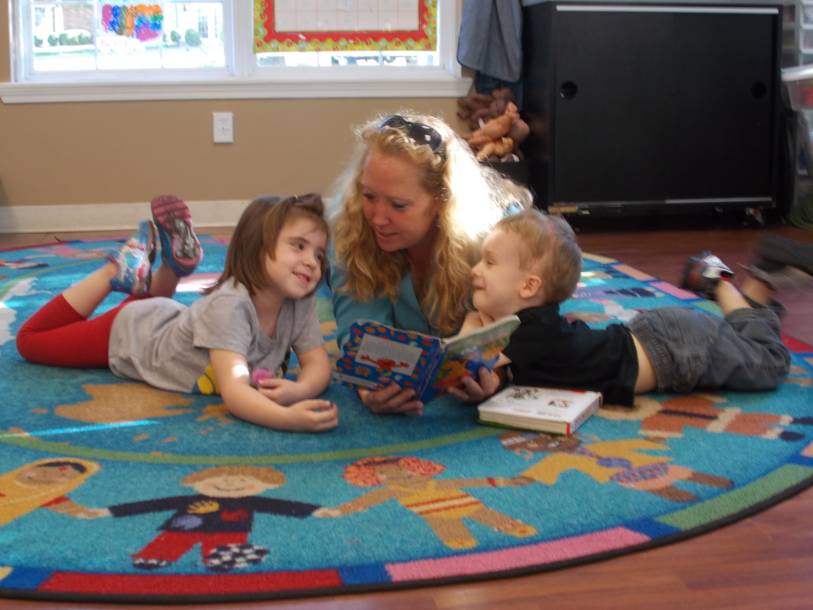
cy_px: 305
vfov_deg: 29.1
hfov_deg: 38.2
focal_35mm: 50
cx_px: 406
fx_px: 1174
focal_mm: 9
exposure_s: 1/25
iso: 200
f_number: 4.5
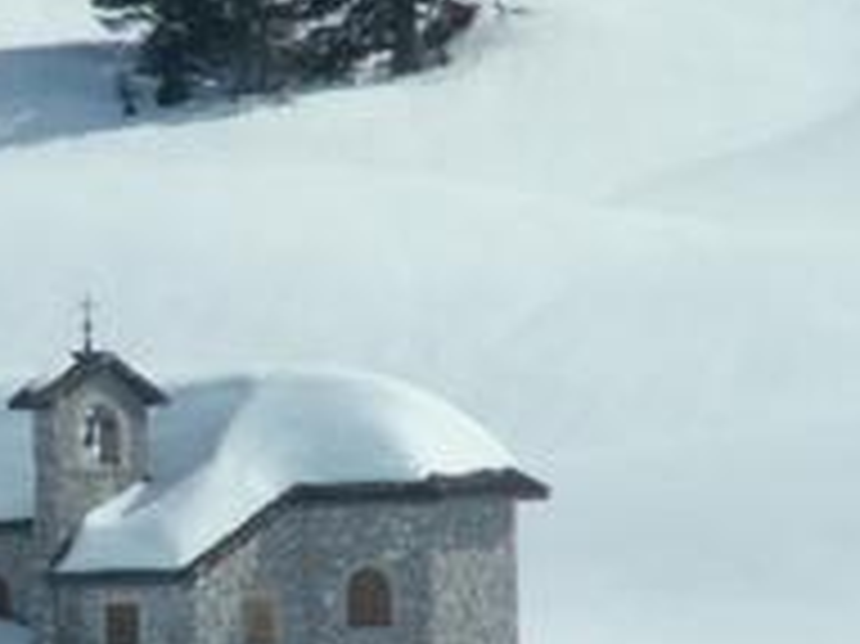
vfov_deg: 1.1
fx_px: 34958
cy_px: 410
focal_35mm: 1408
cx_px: 14
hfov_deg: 1.4
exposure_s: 1/400
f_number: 8
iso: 50
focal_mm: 69.45
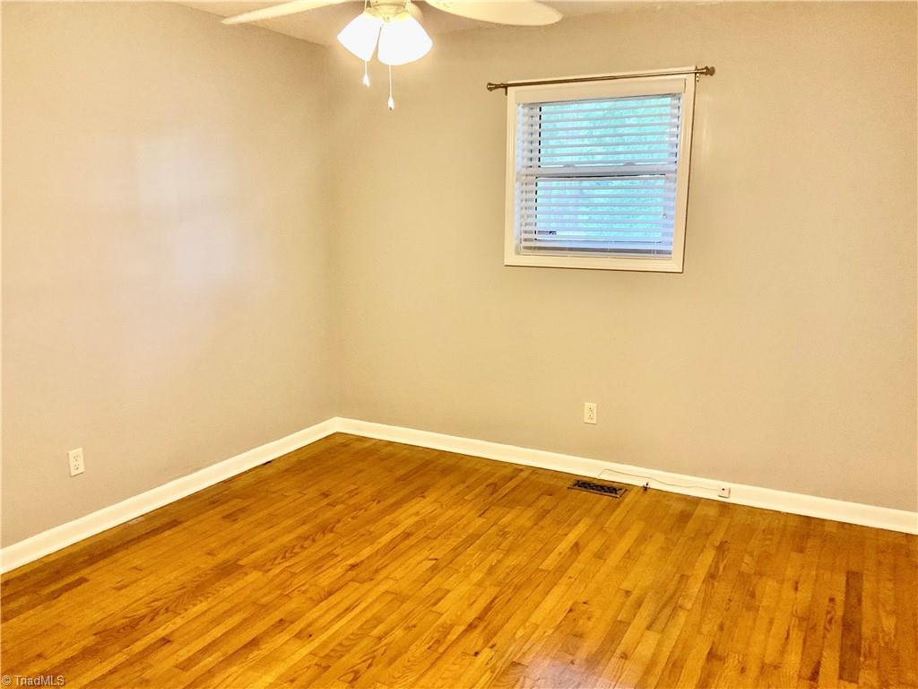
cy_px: 344
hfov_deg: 61.7
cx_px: 459
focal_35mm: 29
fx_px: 769
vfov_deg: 48.2
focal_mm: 3
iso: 200
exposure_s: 1/60
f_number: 1.8
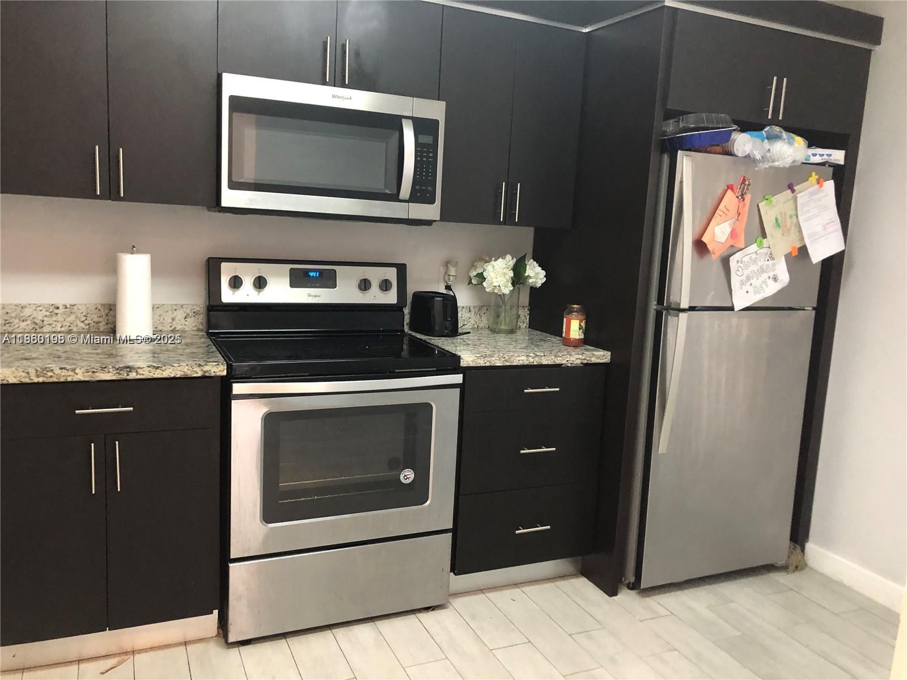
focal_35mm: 28
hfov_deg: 63.4
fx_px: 734
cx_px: 454
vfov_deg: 49.7
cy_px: 340
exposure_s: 1/15
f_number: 1.8
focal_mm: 3.99
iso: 100
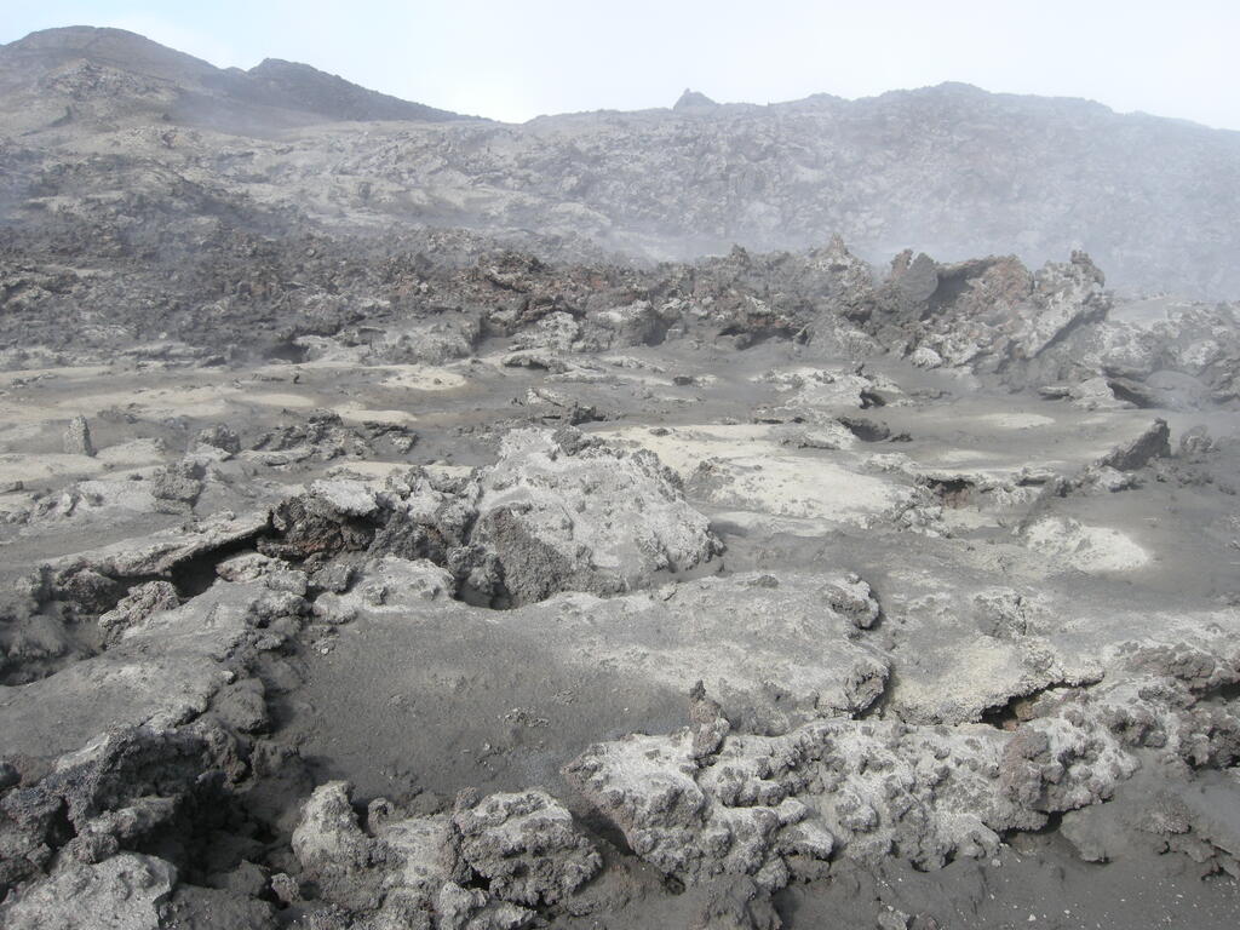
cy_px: 465
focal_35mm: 35
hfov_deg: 52.6
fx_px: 1254
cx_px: 620
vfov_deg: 40.7
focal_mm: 7.5
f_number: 4.8
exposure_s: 1/230
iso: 100
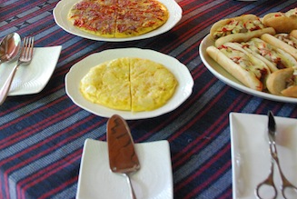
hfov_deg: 36.1
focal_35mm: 55
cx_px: 120
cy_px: 23
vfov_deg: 24.1
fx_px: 454
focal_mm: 20
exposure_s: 1/25
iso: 1600
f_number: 3.8
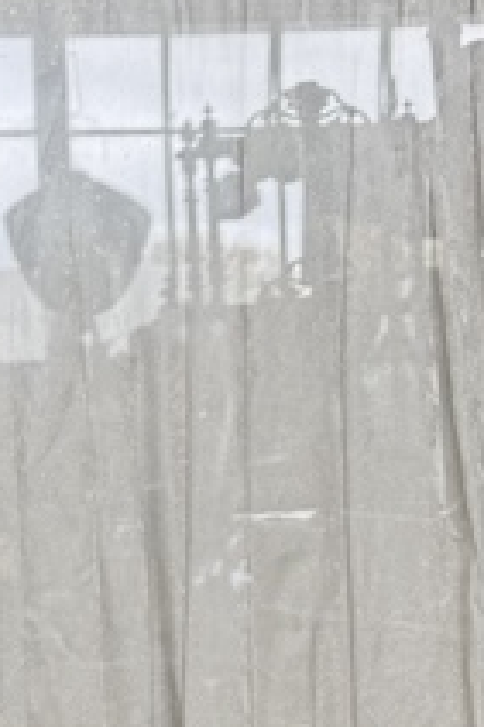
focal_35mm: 107
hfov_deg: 12.7
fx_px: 2161
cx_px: 24
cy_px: 194
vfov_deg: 19.0
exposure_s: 1/121
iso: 64
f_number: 1.78
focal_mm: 6.76
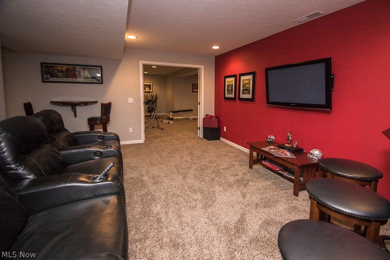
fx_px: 163
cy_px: 130
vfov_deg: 77.3
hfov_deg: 100.4
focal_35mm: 15
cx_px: 195
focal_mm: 10
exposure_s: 1/60
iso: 1250
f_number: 3.5
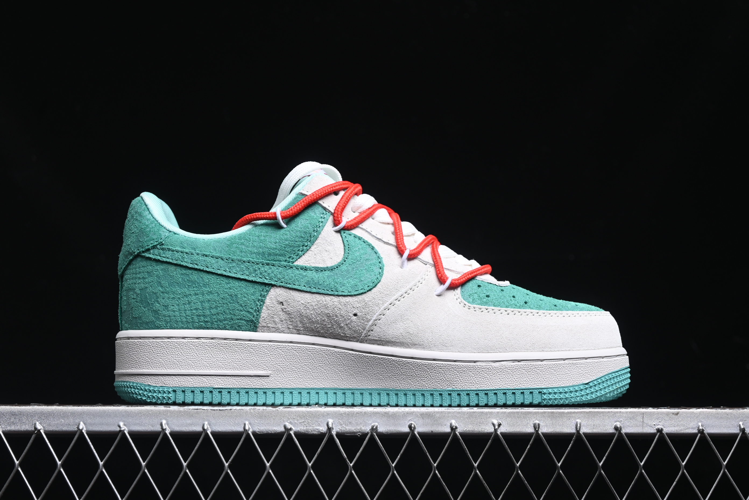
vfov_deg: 18.2
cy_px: 250
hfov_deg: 27.0
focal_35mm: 75
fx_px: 1560
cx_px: 374
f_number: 6.3
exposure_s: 1/60
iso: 160
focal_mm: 50
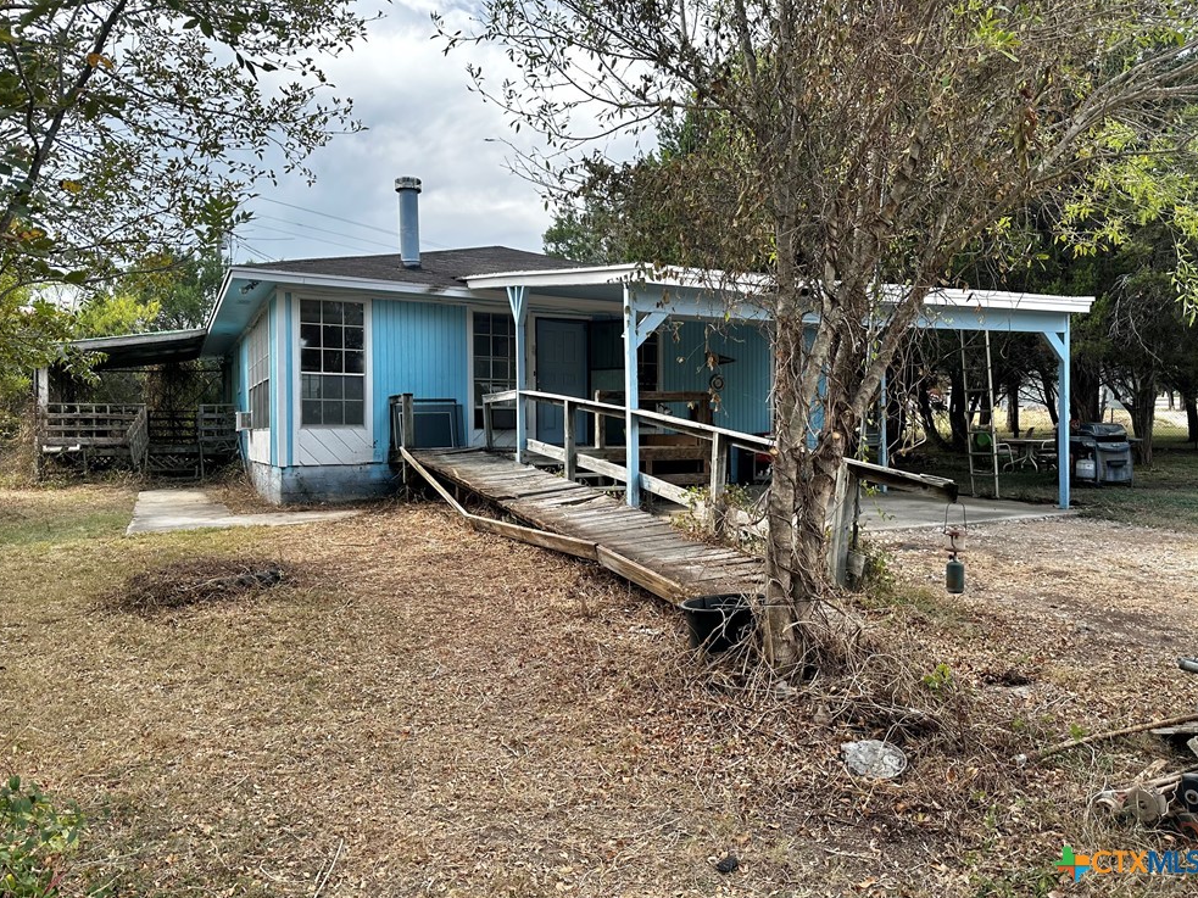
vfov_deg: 54.9
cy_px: 439
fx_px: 865
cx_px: 607
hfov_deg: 69.4
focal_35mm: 25
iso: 80
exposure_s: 1/1040
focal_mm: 6.86
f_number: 1.78
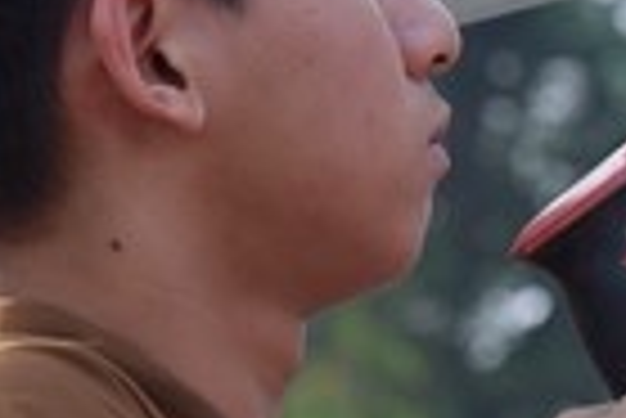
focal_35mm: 397
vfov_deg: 3.5
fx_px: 6910
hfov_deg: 5.2
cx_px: 522
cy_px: 220
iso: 100
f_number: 6.3
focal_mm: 85
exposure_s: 1/160
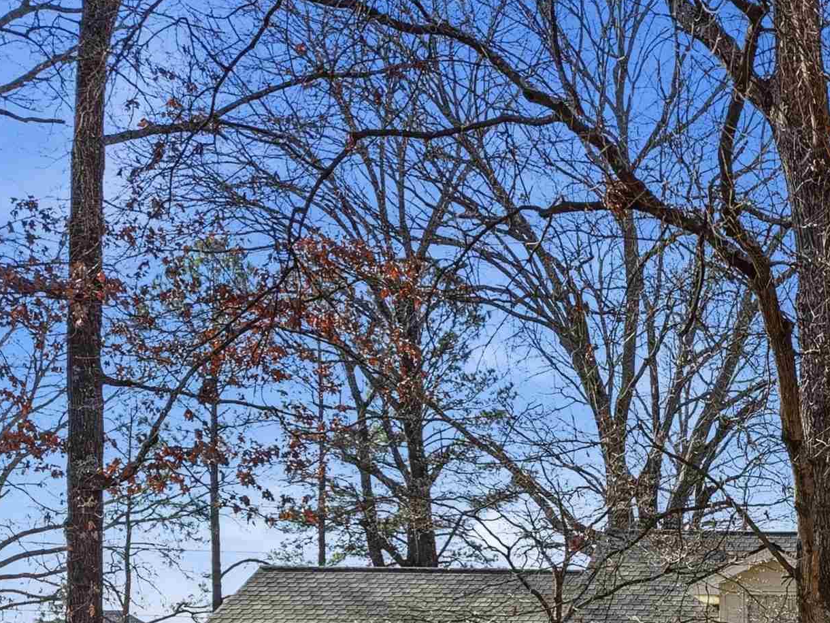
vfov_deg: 22.9
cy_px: 739
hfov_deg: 29.7
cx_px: 897
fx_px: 1415
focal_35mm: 59
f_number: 1.8
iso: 320
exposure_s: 1/2000
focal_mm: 8.7
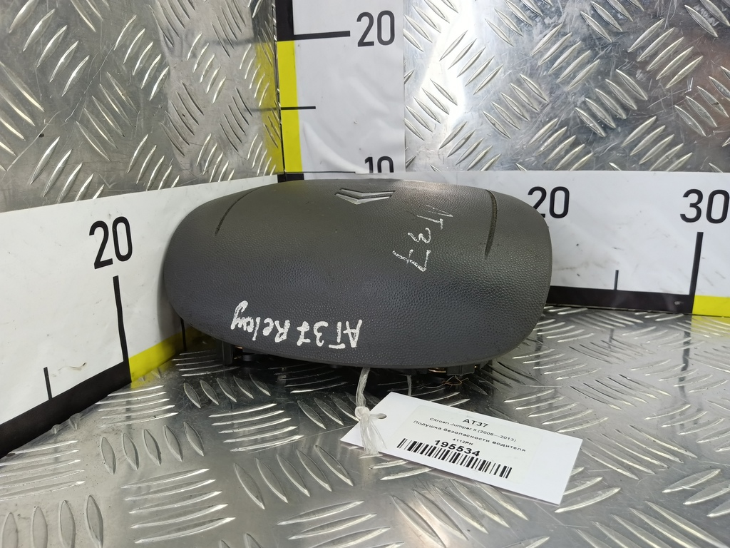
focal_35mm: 23
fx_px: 485
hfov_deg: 73.9
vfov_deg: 58.9
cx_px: 365
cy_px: 274
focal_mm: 4.11
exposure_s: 1/50
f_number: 1.6
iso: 187
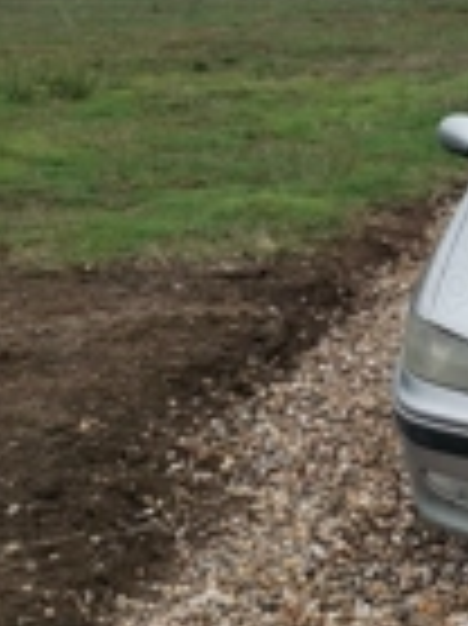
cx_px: 662
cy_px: 324
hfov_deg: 17.9
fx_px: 1354
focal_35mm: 75
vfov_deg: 26.0
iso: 164
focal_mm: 4.75
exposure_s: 1/100
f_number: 1.8
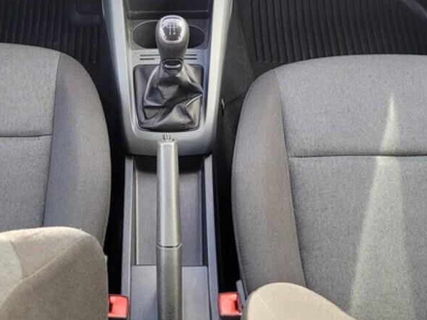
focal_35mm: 64
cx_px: 173
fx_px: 790
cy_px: 53
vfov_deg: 22.6
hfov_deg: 30.2
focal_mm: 5.4
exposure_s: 1/100
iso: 200
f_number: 1.8
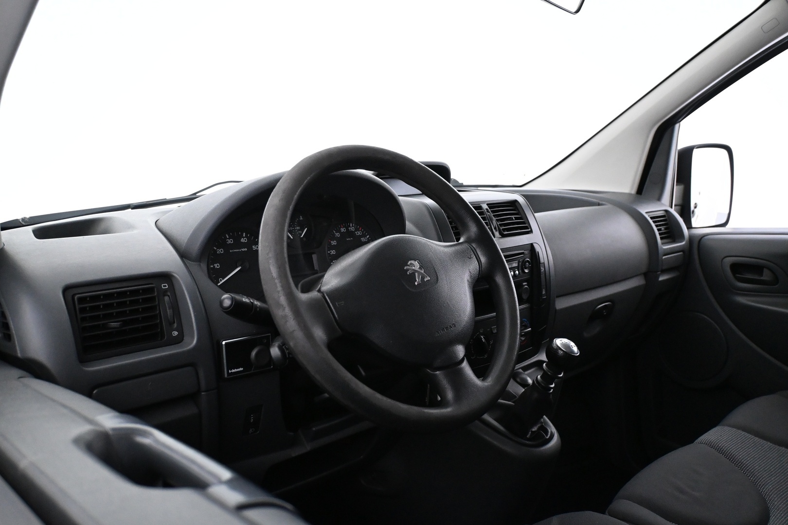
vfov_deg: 42.6
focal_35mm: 31
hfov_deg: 60.7
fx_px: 673
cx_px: 394
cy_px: 262
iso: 4000
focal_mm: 20.5
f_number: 3.8
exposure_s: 1/50
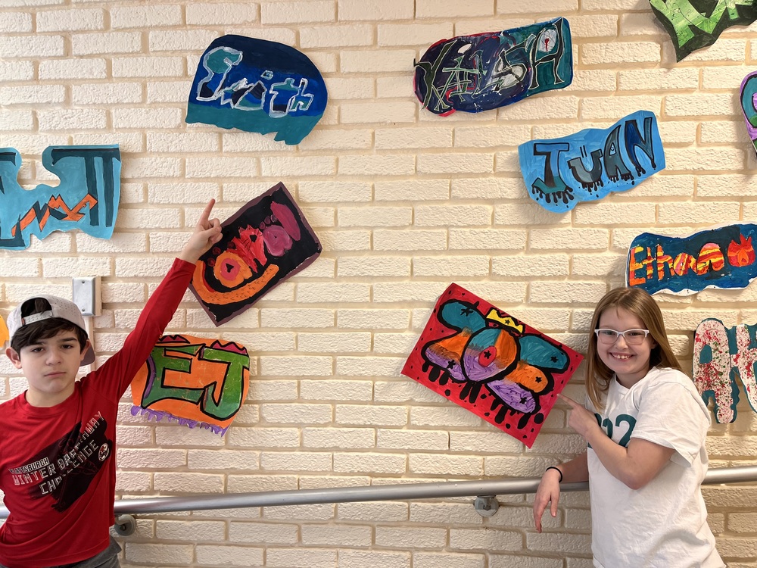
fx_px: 569
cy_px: 284
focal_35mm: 26
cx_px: 378
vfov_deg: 53.1
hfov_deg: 67.3
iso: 80
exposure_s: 1/60
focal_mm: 5.1
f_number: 1.6
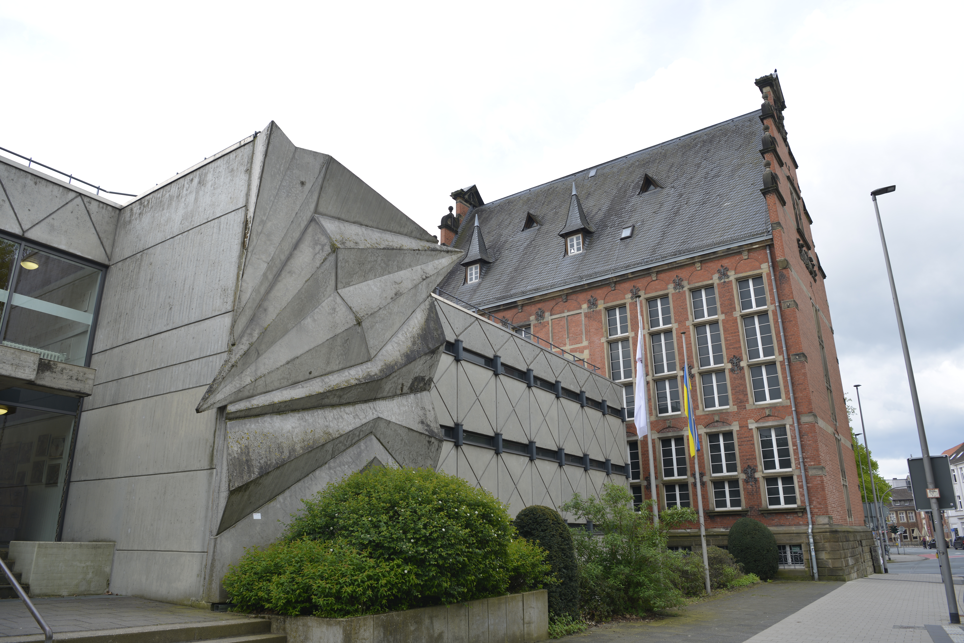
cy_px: 322
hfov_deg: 73.7
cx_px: 482
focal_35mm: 24
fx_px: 643
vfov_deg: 53.2
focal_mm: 24
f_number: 4.5
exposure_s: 1/320
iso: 100
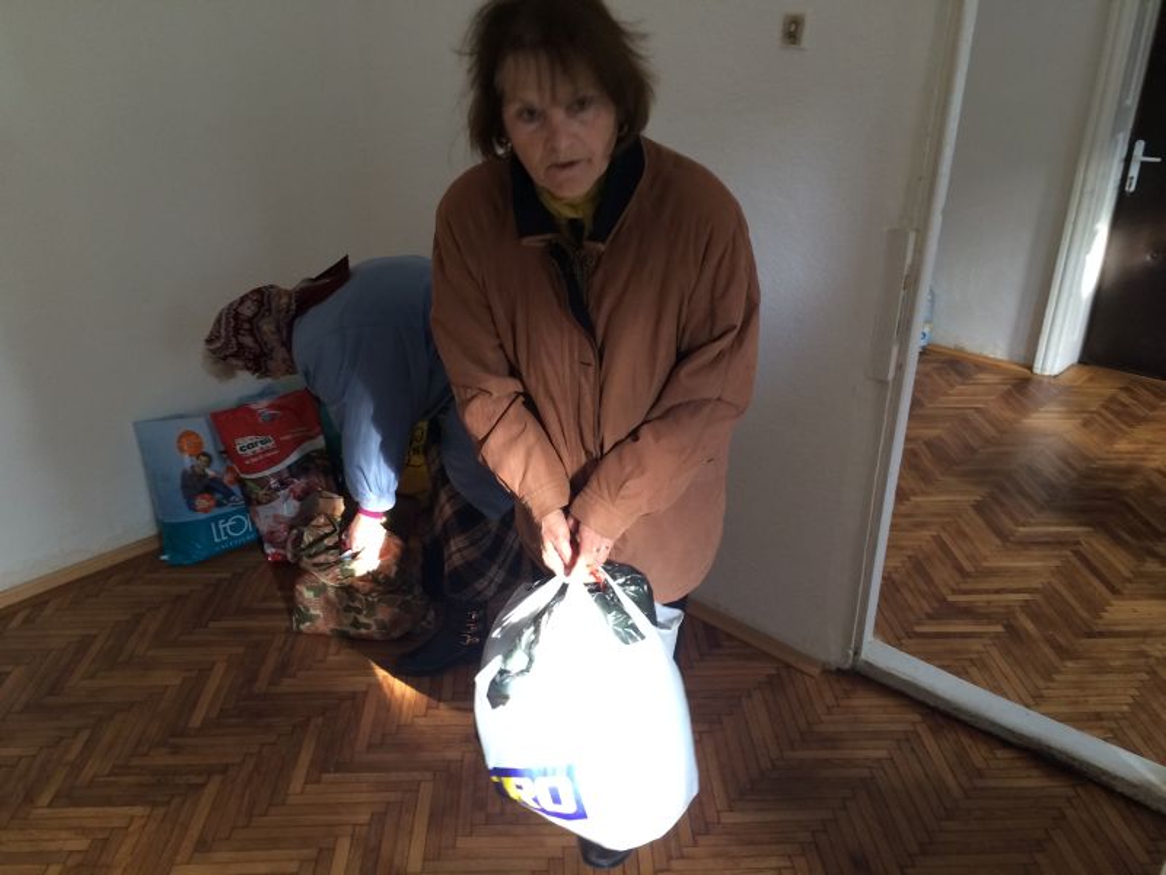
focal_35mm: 29
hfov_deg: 61.7
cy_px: 438
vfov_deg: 48.2
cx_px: 583
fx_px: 977
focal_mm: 4.15
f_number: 2.2
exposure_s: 1/30
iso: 80
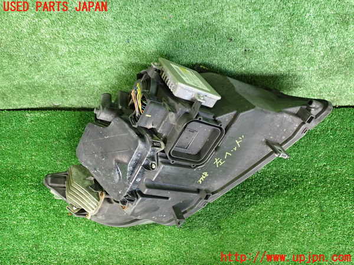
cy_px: 132
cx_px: 177
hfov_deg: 60.0
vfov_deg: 46.8
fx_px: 307
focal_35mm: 30
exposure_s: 1/30
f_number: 2.3
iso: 640
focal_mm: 5.4
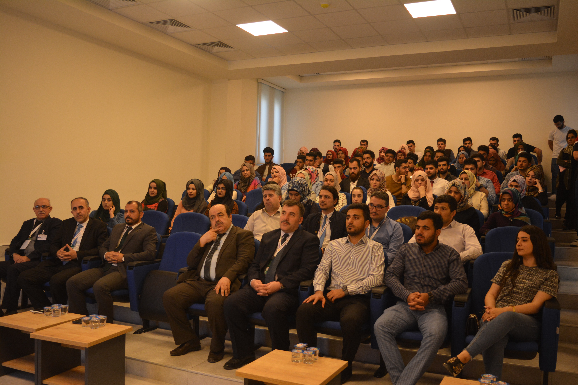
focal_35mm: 33
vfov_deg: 40.0
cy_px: 192
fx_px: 530
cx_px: 289
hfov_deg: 57.2
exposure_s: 1/60
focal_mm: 22
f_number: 3.8
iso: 800
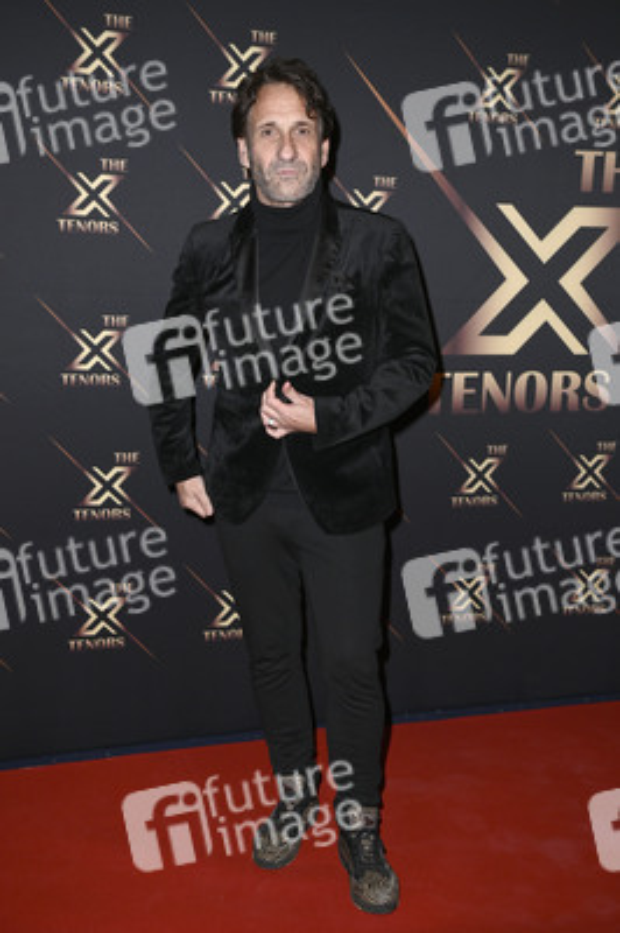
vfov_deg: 43.6
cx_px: 310
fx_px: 1164
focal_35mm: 45
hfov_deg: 29.8
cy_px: 466
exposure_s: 1/200
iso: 125
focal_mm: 45
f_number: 5
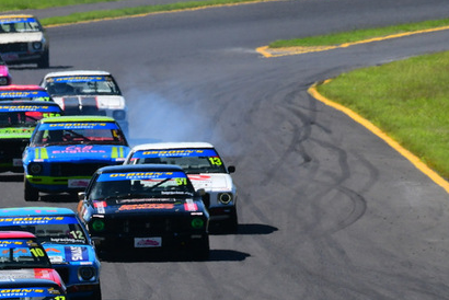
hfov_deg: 1.8
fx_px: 14602
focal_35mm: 1170
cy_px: 278
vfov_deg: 1.2
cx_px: 14
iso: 500
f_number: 13
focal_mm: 400
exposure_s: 1/640
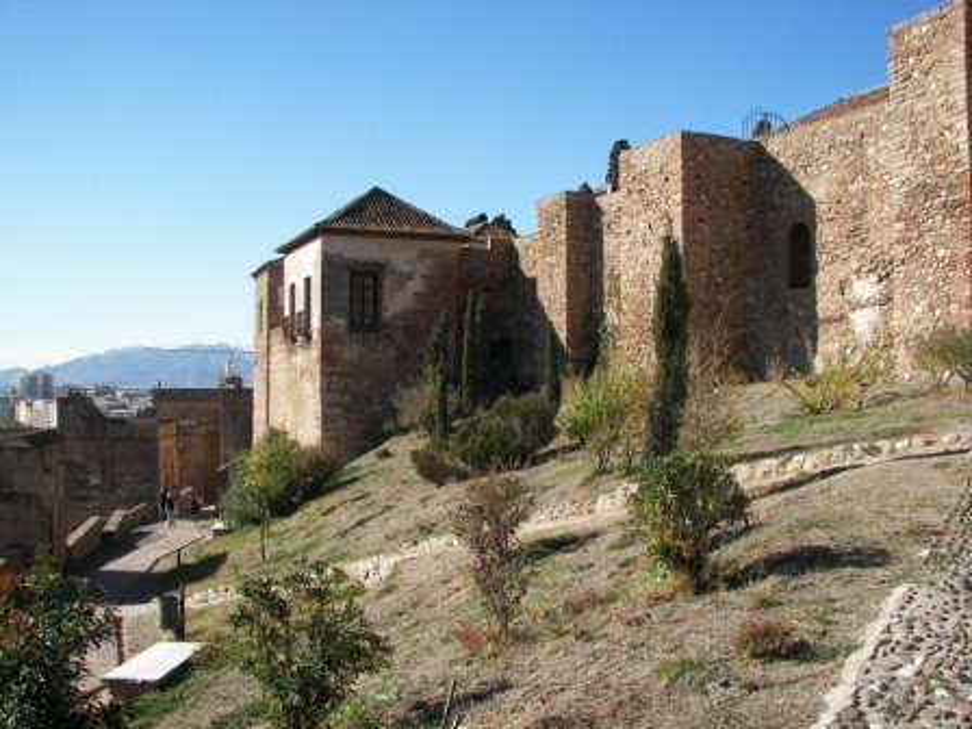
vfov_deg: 39.7
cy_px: 364
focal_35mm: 36
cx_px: 486
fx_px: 1011
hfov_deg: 51.4
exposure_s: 1/800
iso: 50
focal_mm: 6
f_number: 2.8
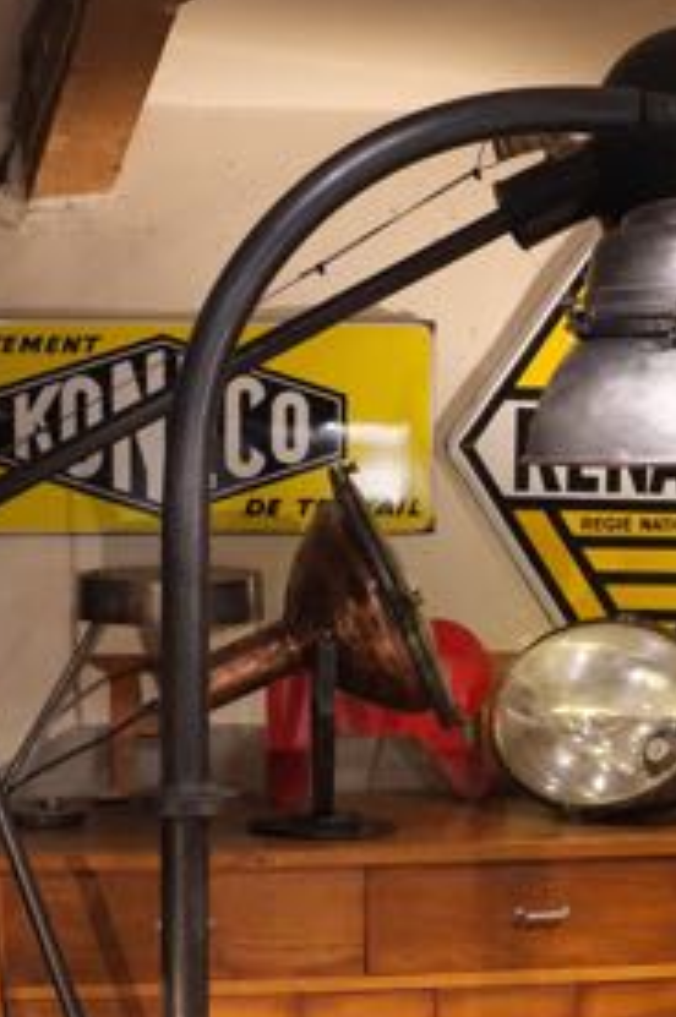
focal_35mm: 115
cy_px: 782
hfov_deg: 11.9
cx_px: 481
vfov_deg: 17.7
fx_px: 3247
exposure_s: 1/125
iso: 2500
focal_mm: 35
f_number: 4
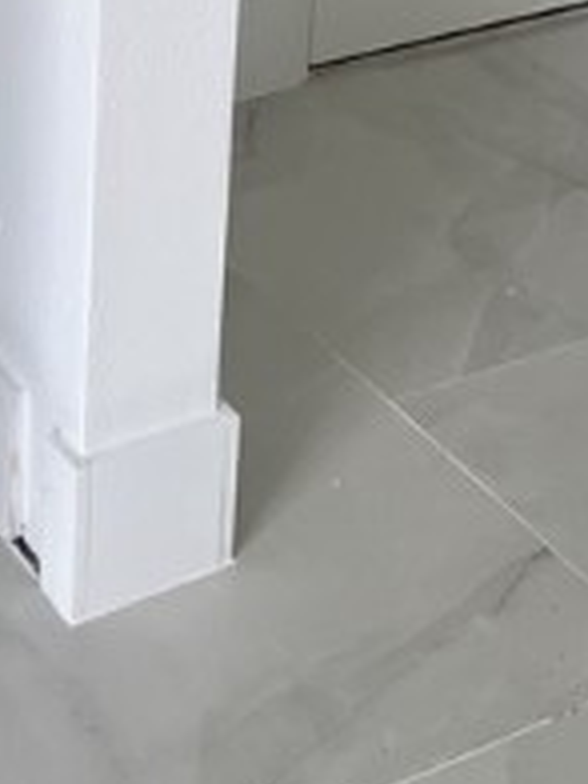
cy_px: -276
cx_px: 212
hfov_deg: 14.5
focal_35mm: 102
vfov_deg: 17.8
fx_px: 2310
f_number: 1.5
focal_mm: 5.7
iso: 40
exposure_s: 1/260
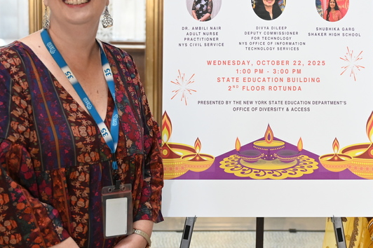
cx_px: 258
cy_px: 106
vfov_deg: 18.1
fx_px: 777
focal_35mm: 75
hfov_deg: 26.8
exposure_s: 1/60
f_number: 4
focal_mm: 39
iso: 3600
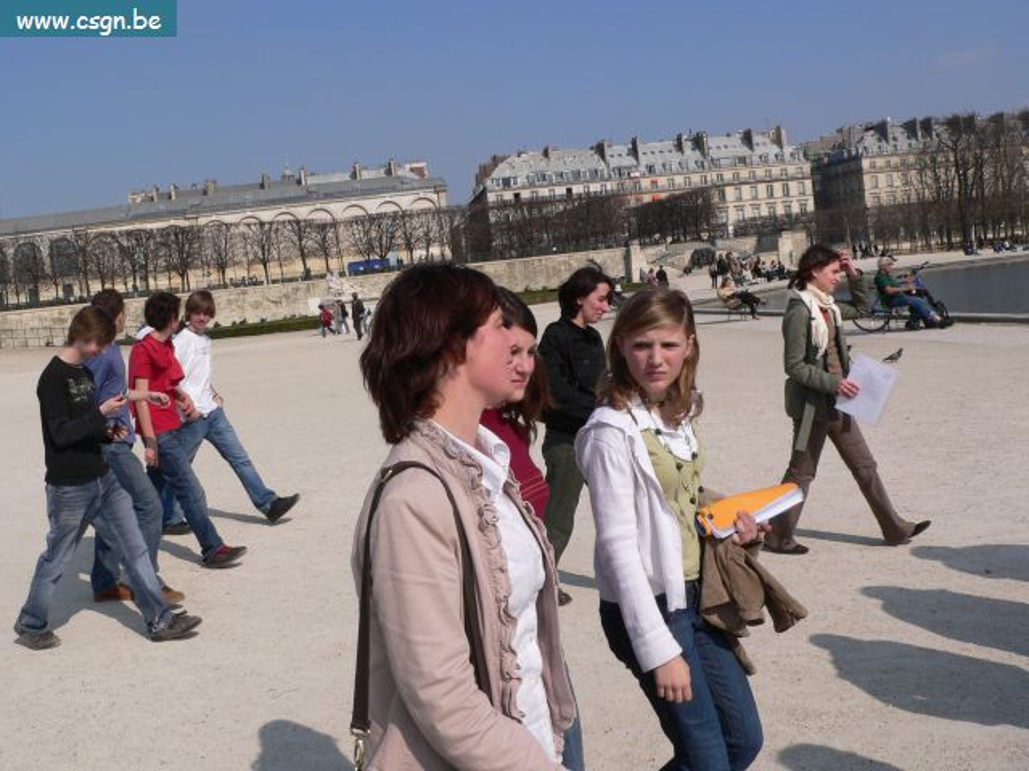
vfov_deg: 39.7
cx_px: 514
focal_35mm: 36
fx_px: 1070
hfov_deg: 51.4
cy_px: 386
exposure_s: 1/640
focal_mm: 6
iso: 80
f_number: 5.6
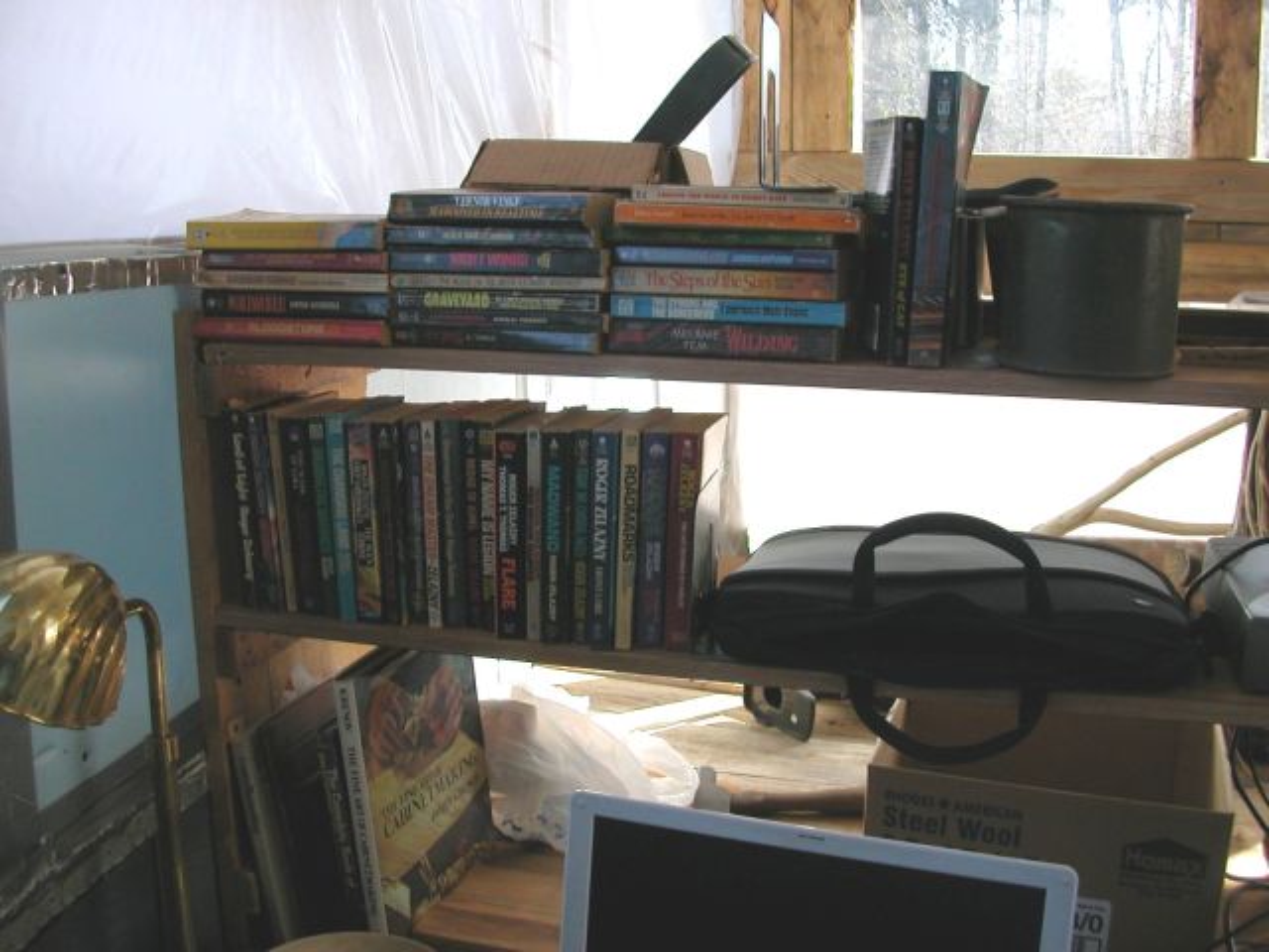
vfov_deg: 38.7
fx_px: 1356
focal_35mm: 37
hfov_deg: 50.1
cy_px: 476
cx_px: 634
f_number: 2.7
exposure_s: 1/150
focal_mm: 5.6
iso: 100
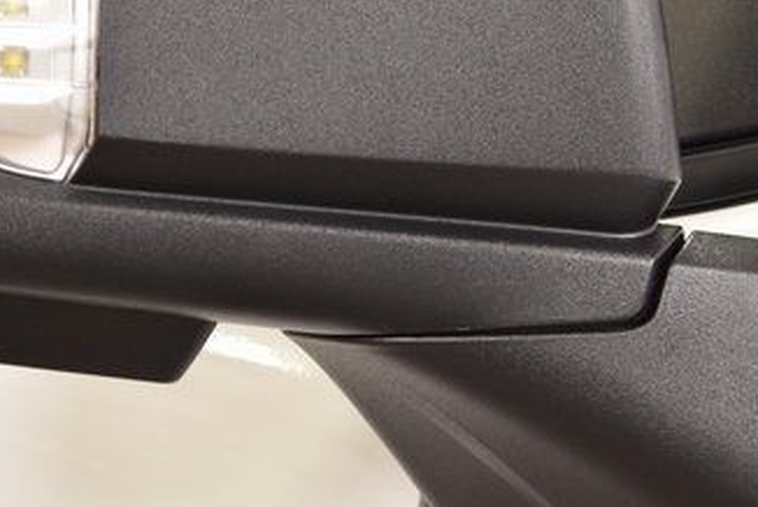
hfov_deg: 13.4
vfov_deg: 9.0
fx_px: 3224
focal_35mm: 153
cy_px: 171
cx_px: 230
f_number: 7.1
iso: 1600
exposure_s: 1/60
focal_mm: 52
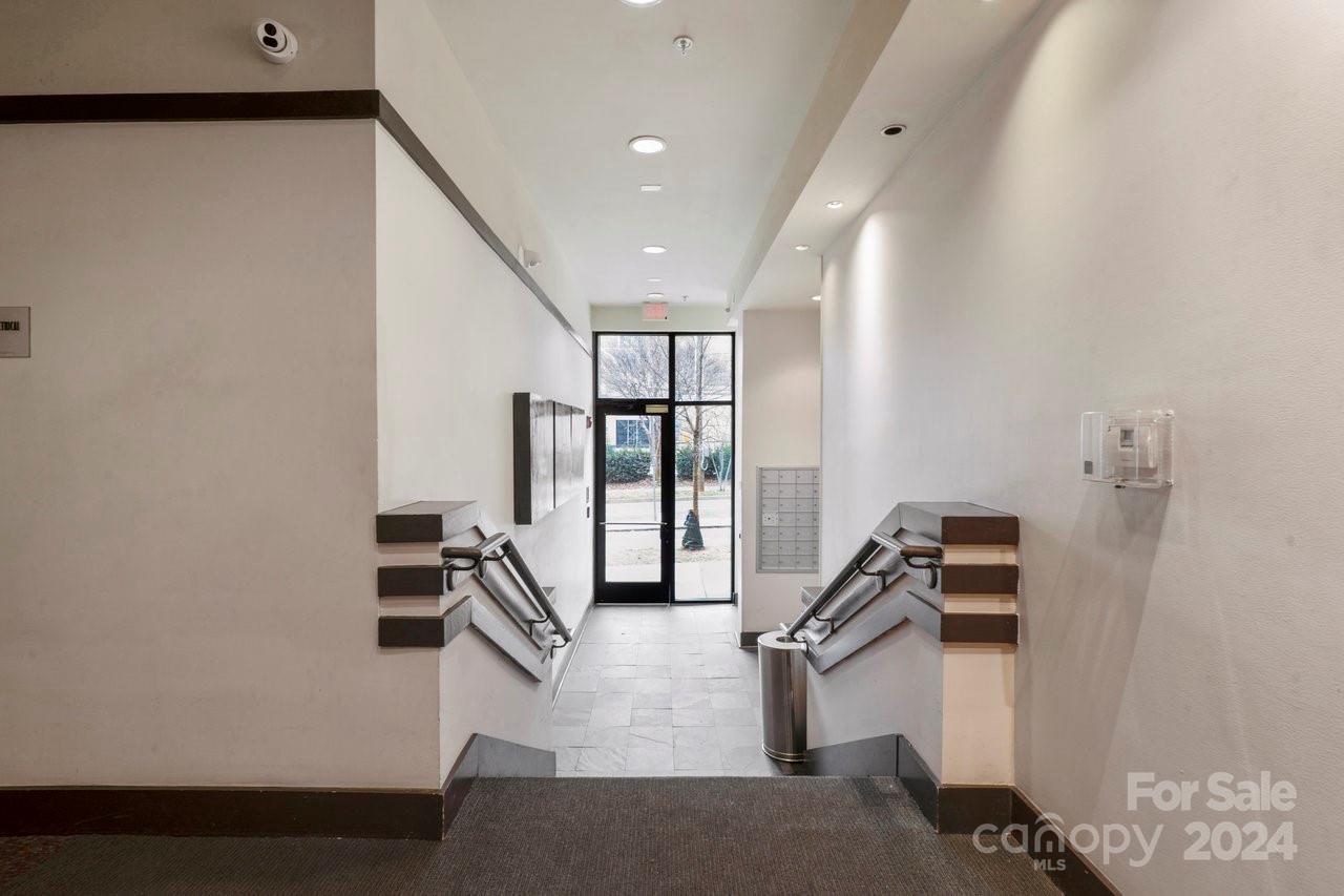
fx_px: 597
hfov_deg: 96.7
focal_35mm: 16
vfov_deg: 73.7
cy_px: 448
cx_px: 672
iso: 100
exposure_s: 1.3
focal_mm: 16
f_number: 11
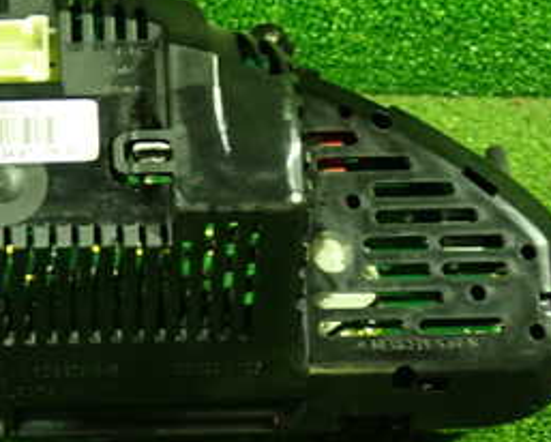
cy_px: 191
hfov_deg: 22.5
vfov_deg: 18.7
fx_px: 1338
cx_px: 24
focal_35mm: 82
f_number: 2.5
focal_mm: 6.37
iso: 800
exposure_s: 1/15
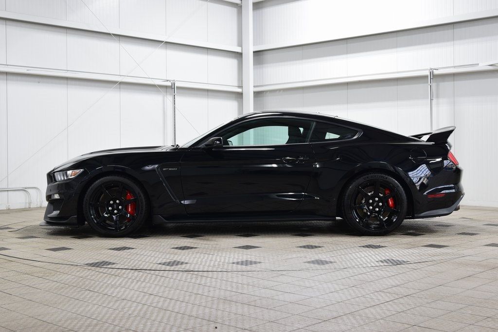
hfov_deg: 41.1
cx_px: 249
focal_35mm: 48
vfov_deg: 28.1
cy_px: 166
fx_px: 664
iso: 500
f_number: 6.3
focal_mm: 32
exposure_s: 1/15
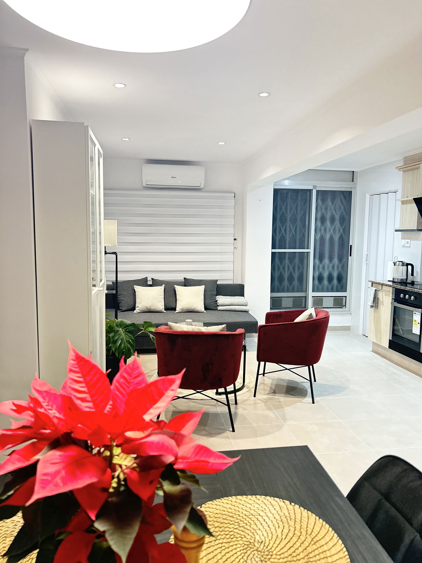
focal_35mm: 26
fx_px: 423
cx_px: 211
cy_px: 282
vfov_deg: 67.3
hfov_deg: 53.1
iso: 320
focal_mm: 5.7
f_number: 1.5
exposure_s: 1/50
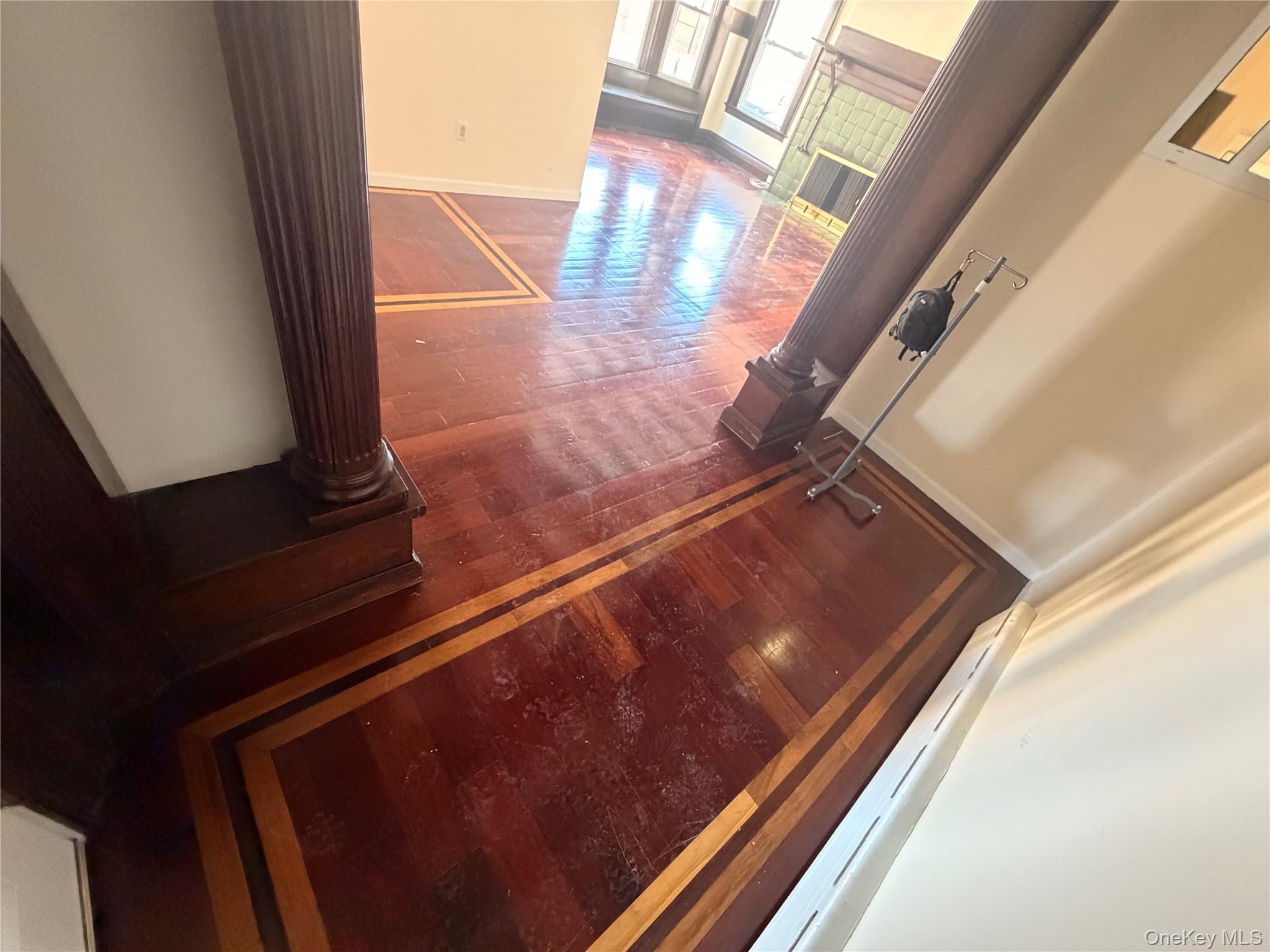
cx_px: 635
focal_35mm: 14
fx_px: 514
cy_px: 476
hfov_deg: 102.1
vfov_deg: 85.7
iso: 1000
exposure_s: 1/60
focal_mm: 2.22
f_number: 2.2
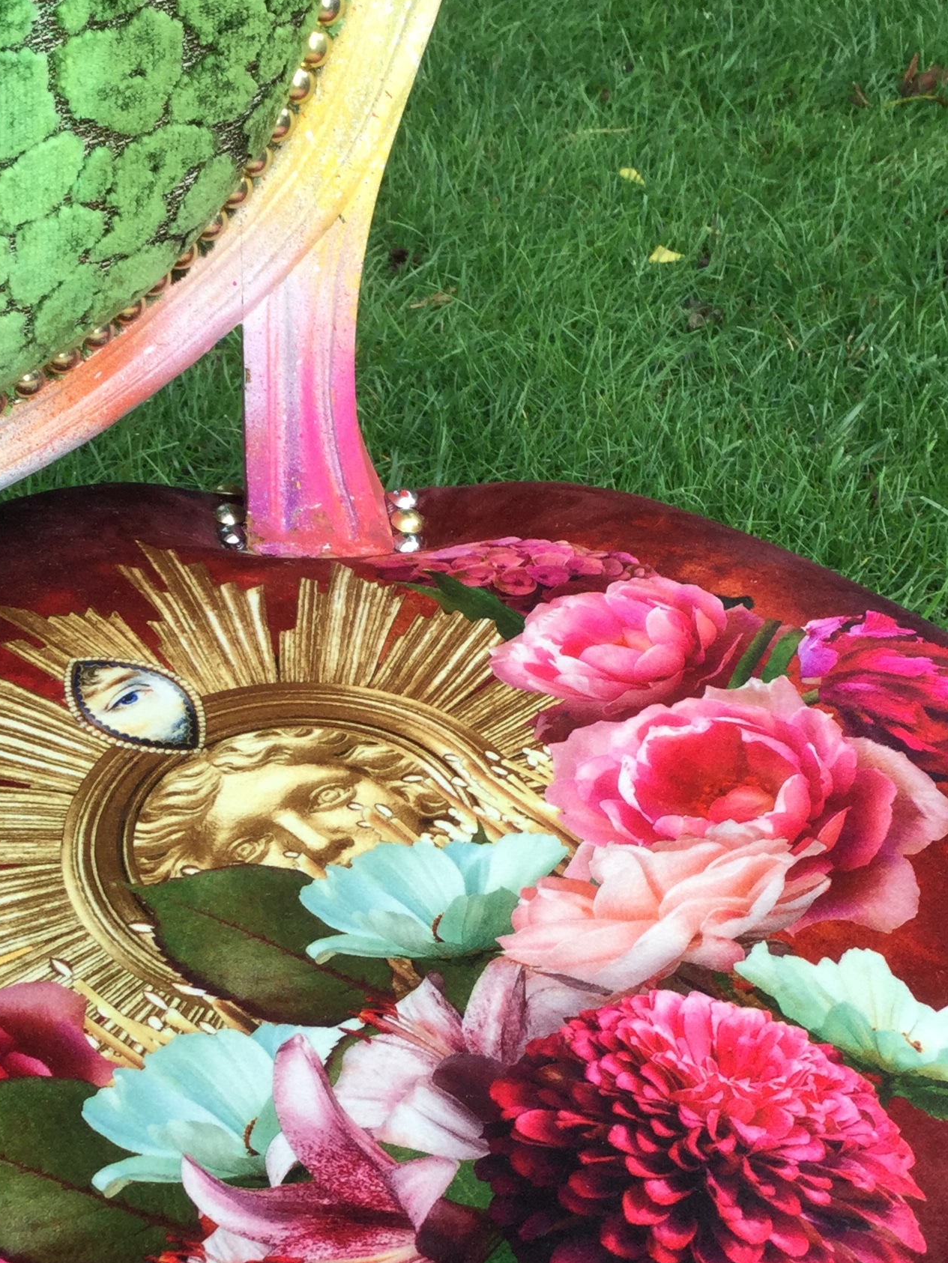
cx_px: 463
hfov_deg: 24.4
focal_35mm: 60
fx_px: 2190
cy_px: 848
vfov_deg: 31.9
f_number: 2.4
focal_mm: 3.3
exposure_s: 1/127
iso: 25
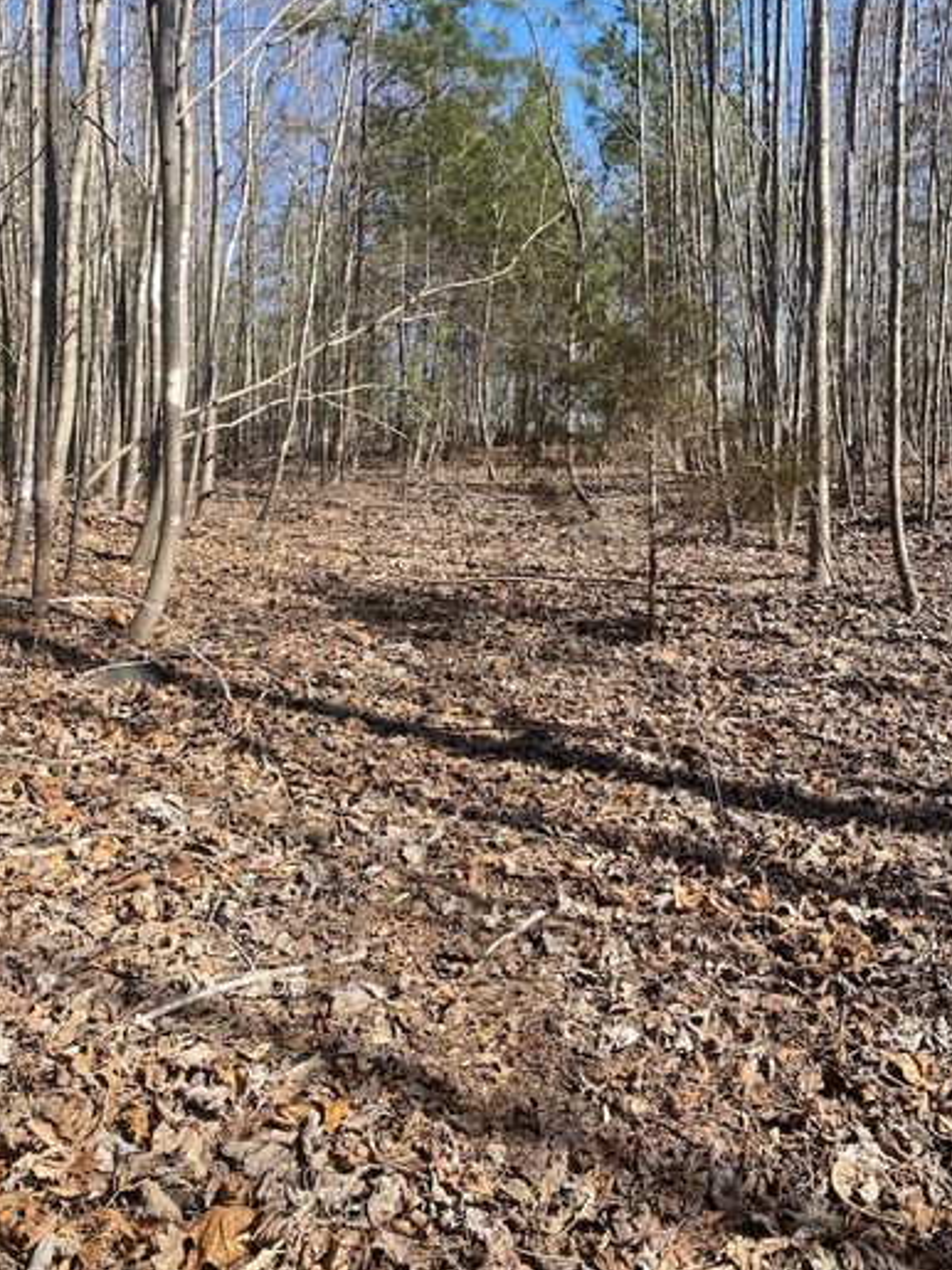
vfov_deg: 61.6
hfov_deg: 48.1
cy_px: 577
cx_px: 524
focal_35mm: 29
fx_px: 1064
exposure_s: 1/1272
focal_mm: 4.25
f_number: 1.8
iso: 32
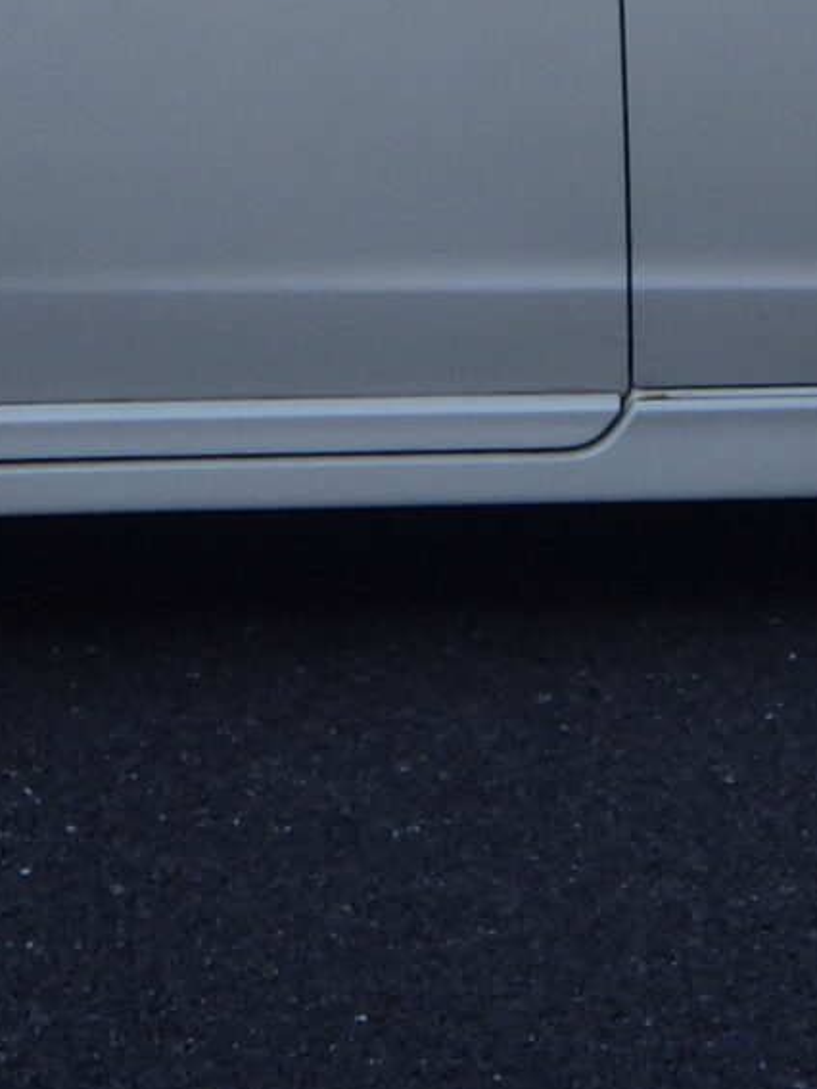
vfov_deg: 18.3
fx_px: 3178
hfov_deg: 14.5
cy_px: -263
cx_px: 754
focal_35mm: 101
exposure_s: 1/500
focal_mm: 5
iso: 125
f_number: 4.2
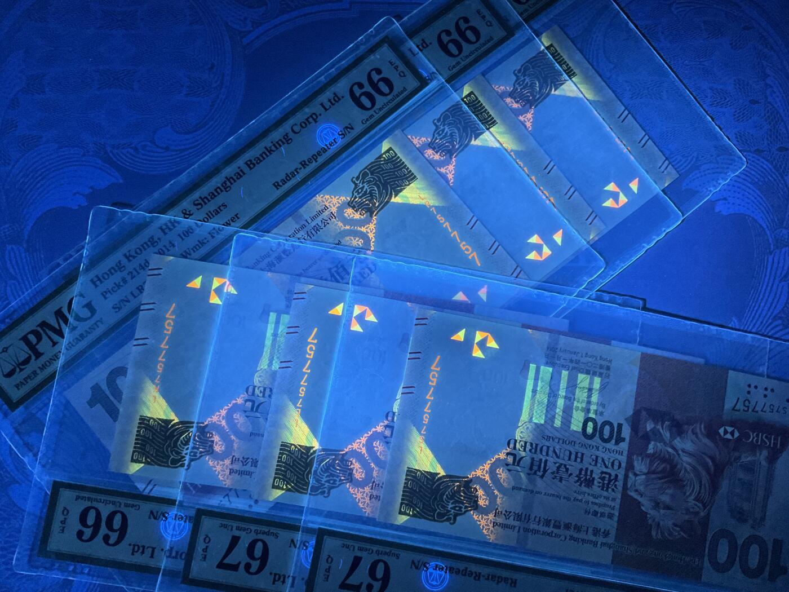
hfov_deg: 61.7
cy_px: 296
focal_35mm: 29
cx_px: 394
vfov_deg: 48.2
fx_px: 661
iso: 250
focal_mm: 3
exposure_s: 1/60
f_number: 1.8
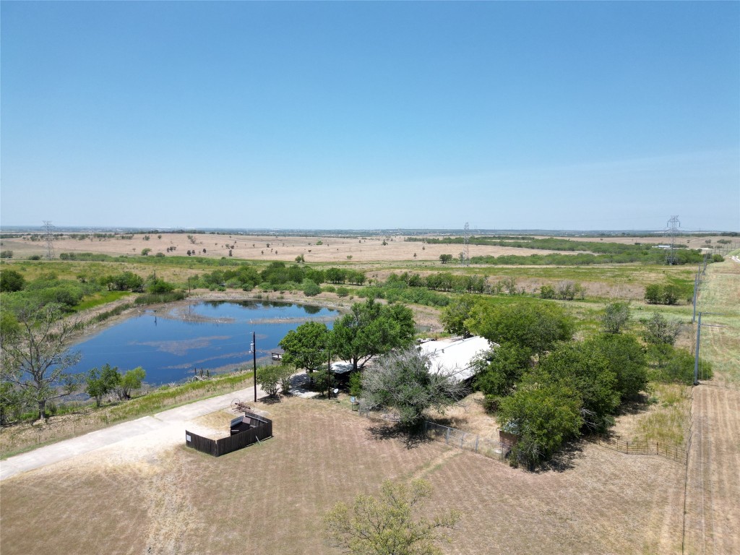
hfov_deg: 71.6
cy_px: 278
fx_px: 513
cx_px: 370
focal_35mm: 24
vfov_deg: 56.8
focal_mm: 6.72
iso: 110
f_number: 1.7
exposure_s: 1/2500
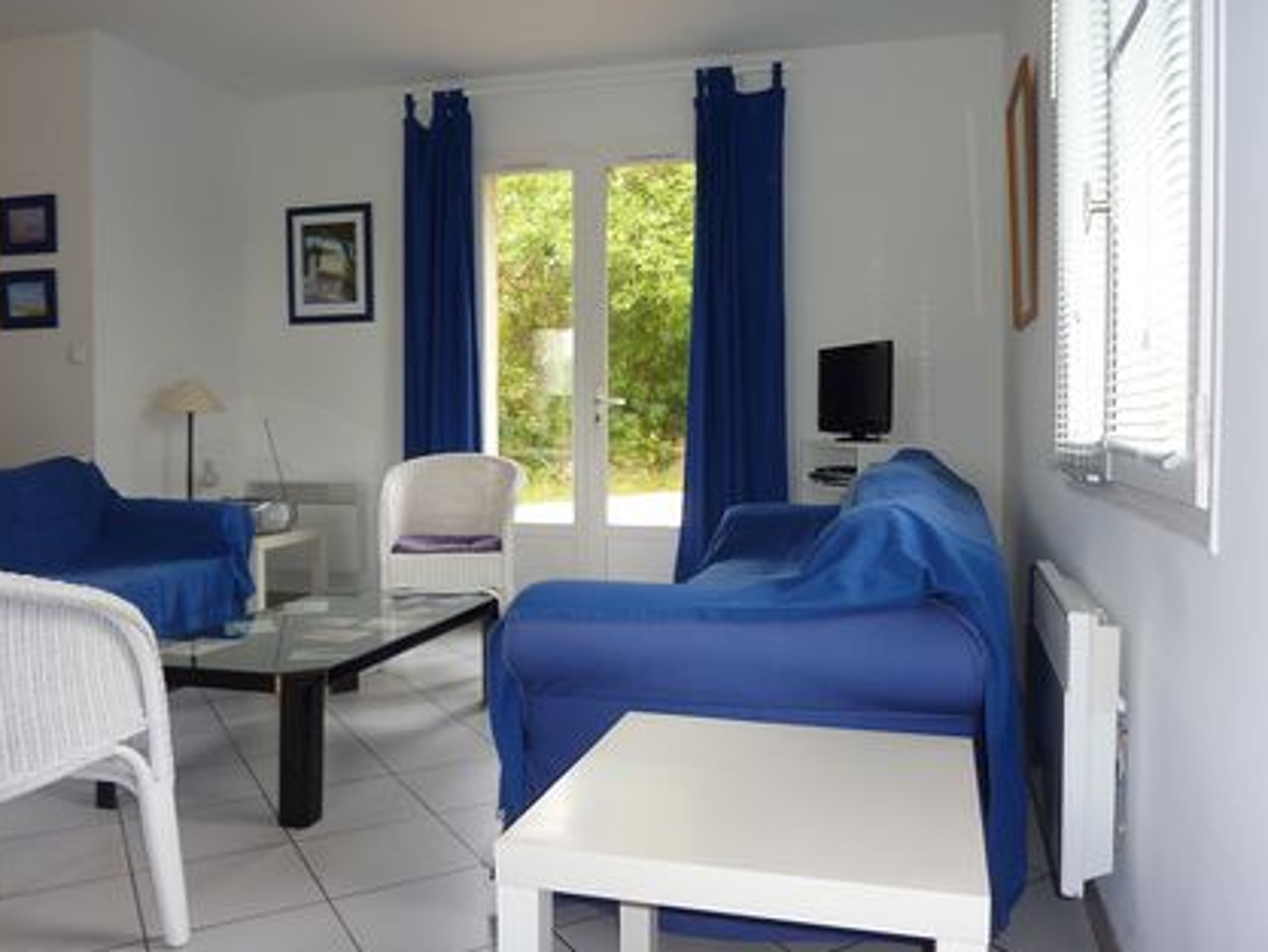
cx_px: 648
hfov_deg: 65.3
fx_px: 989
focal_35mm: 27
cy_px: 465
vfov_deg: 51.4
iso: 100
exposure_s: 1/30
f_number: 3.3
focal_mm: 4.1
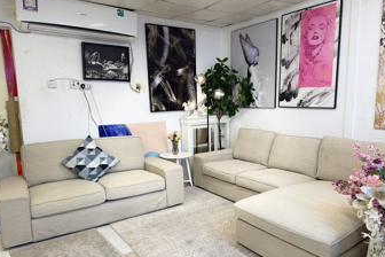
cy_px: 143
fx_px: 278
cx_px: 194
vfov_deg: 49.5
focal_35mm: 26
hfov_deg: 69.4
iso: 50
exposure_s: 1/100
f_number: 1.78
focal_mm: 6.76
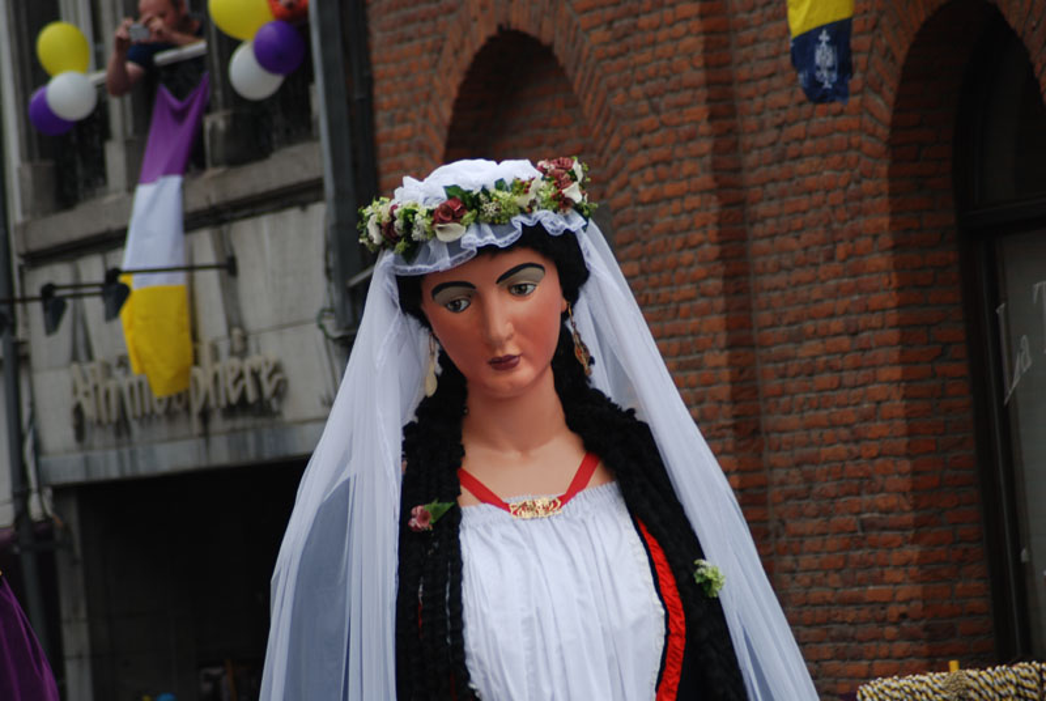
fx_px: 6765
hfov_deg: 8.8
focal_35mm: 232
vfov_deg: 5.9
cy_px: 350
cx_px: 523
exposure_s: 1/320
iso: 100
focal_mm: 155
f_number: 4.5
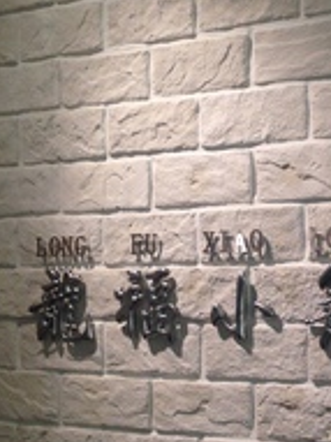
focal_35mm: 69
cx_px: 282
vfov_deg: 28.2
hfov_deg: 20.9
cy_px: 250
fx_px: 881
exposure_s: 1/20
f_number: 2.4
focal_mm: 4.12
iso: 64
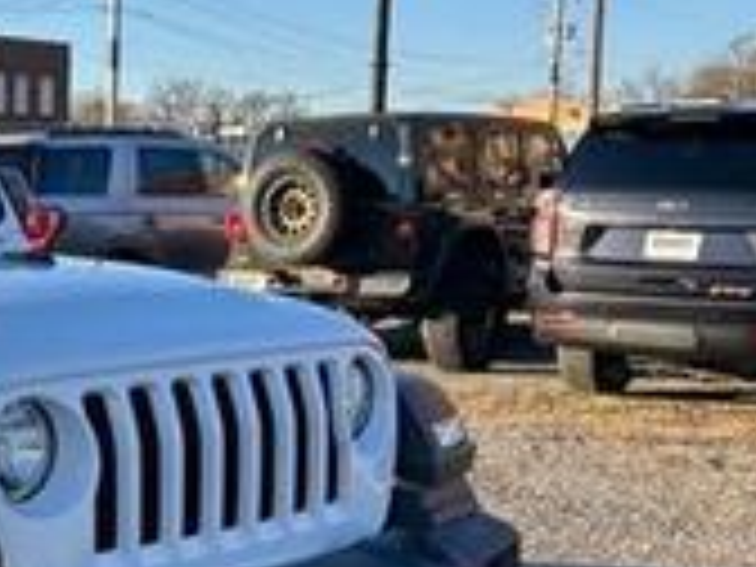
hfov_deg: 23.4
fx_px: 1703
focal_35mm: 78
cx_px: -81
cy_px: 504
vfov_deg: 18.6
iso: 50
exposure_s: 1/1751
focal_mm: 5.7
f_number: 1.5
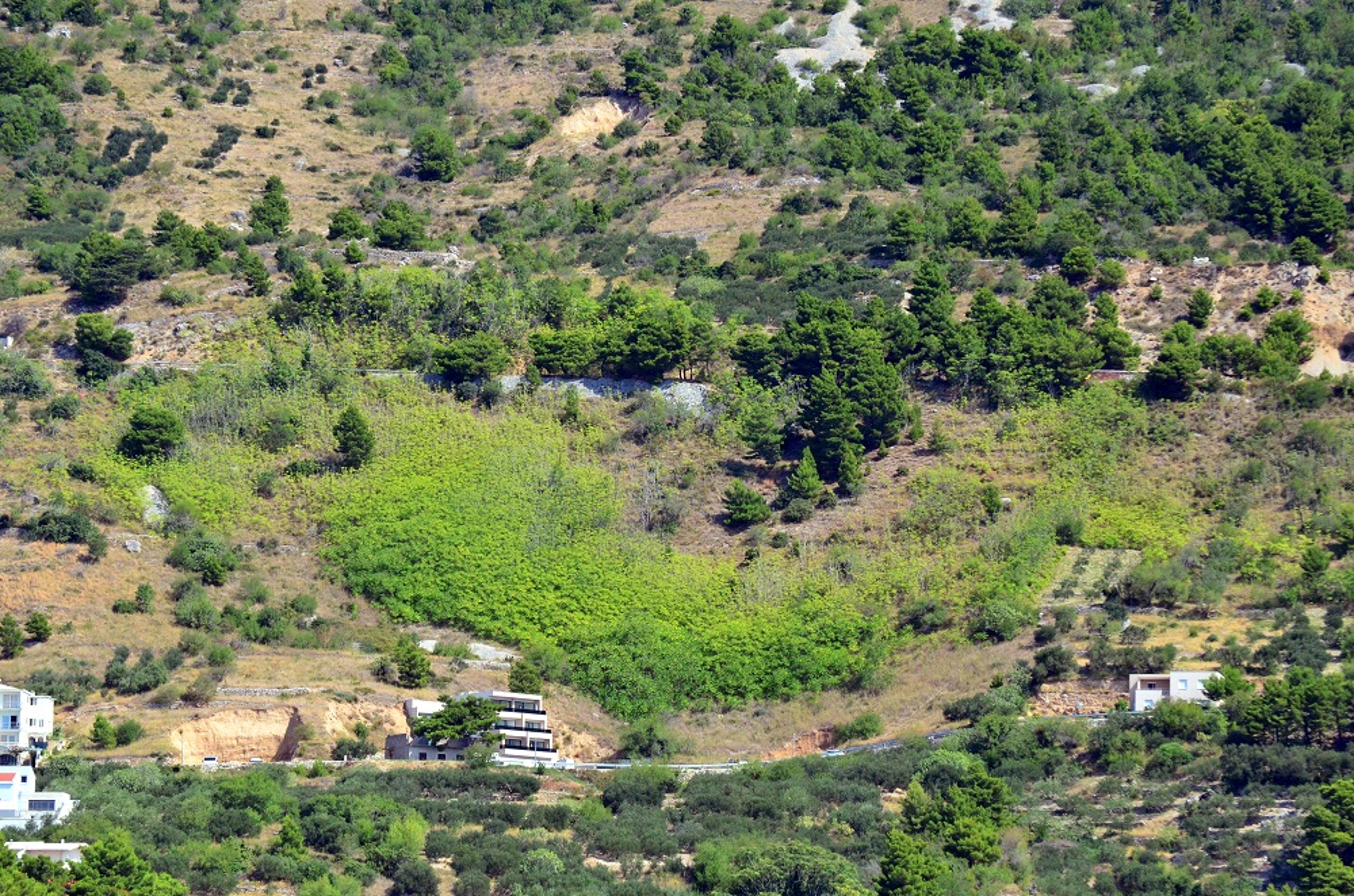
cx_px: 677
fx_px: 7036
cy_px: 448
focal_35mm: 188
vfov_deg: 7.3
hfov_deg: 11.0
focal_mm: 125
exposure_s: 1/8000
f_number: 5.6
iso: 1800
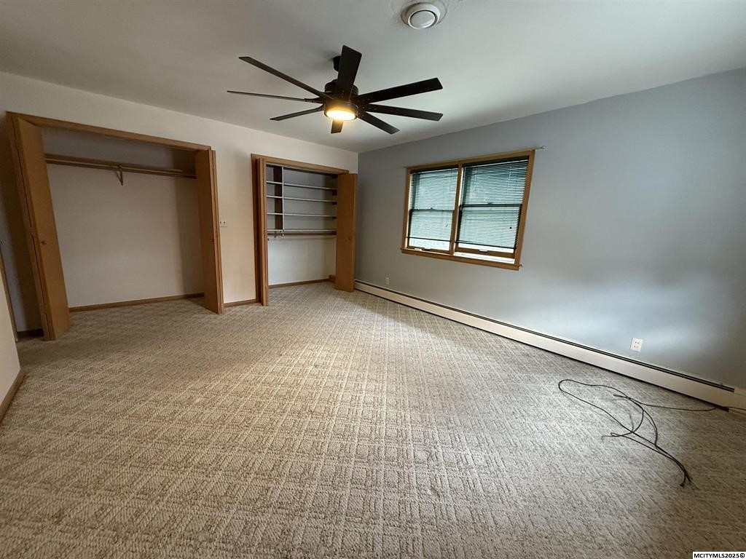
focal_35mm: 14
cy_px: 280
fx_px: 302
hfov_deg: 102.1
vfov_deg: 85.7
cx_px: 373
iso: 400
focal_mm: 2.22
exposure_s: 1/60
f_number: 2.2
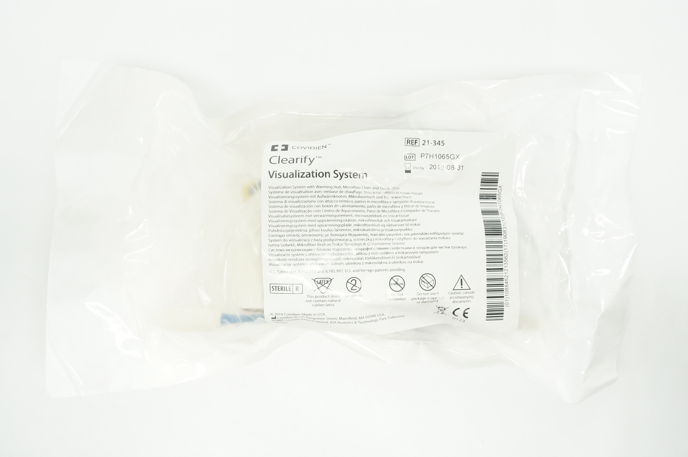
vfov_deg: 41.6
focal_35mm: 32
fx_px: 601
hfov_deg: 59.5
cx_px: 344
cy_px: 228
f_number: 9
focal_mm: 21
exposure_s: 1/15
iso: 400
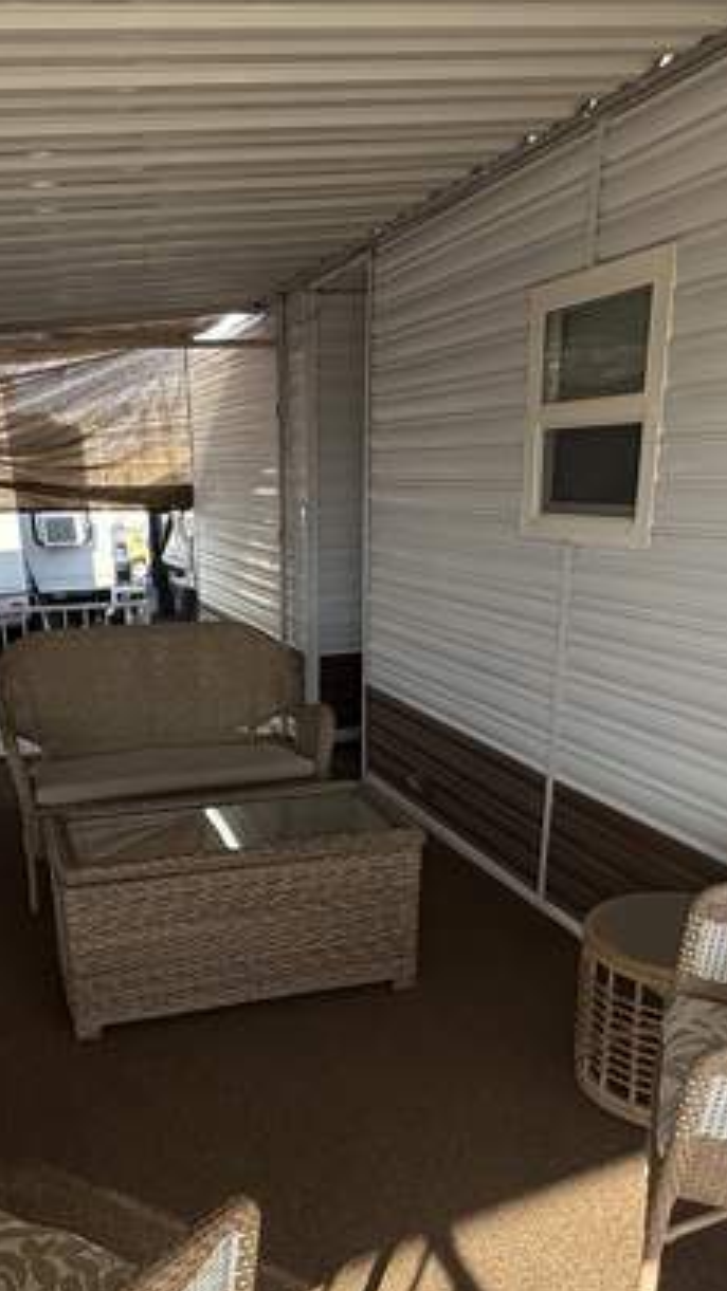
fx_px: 1028
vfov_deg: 63.0
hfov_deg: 38.7
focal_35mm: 30
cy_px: 841
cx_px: 270
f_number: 2.2
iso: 64
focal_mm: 2.22
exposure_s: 1/248
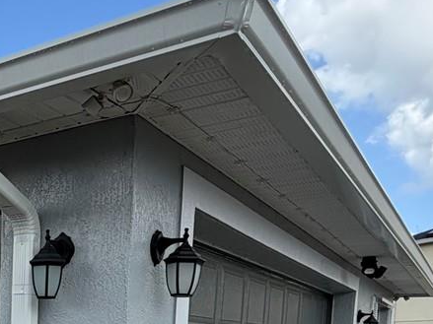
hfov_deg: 32.6
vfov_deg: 25.4
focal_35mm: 51
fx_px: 638
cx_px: -51
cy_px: 396
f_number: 2.2
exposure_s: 1/679
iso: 40
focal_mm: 2.22
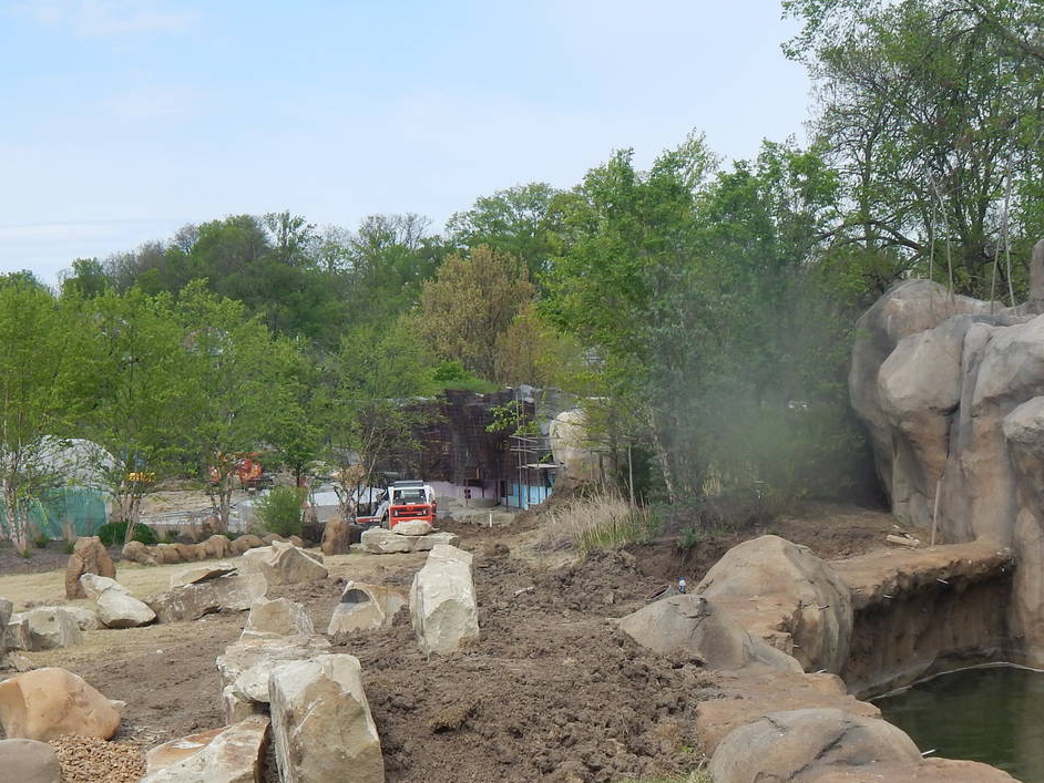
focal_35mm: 73
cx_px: 724
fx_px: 2202
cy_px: 602
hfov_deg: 26.5
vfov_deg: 20.0
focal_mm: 7.7
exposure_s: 1/1000
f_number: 3.6
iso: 125
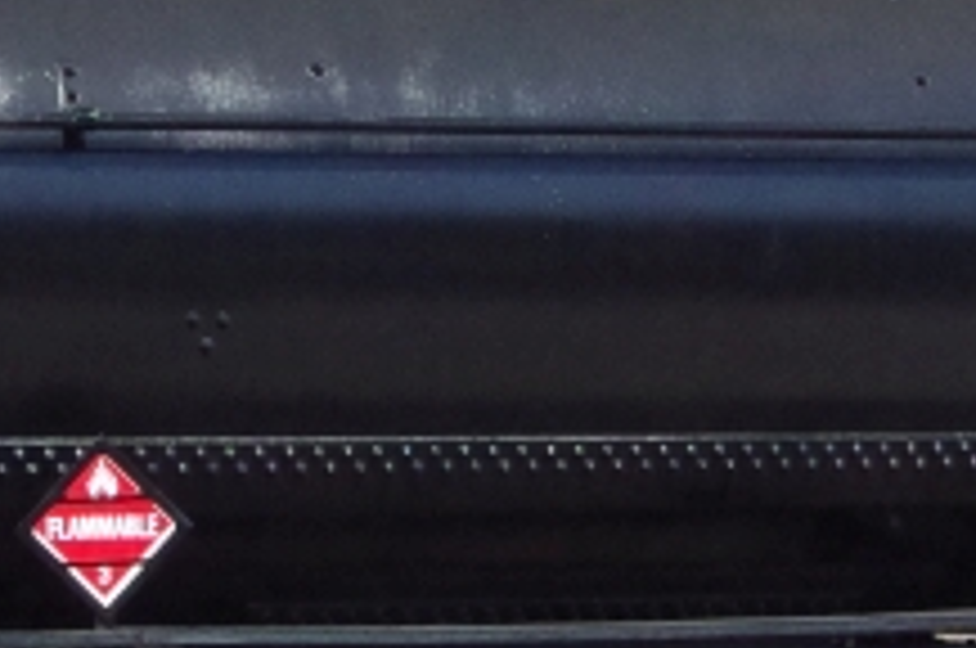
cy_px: 333
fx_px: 4602
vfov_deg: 8.1
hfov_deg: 12.1
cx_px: 468
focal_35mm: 170
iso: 3200
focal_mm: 24
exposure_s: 1/1250
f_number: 10
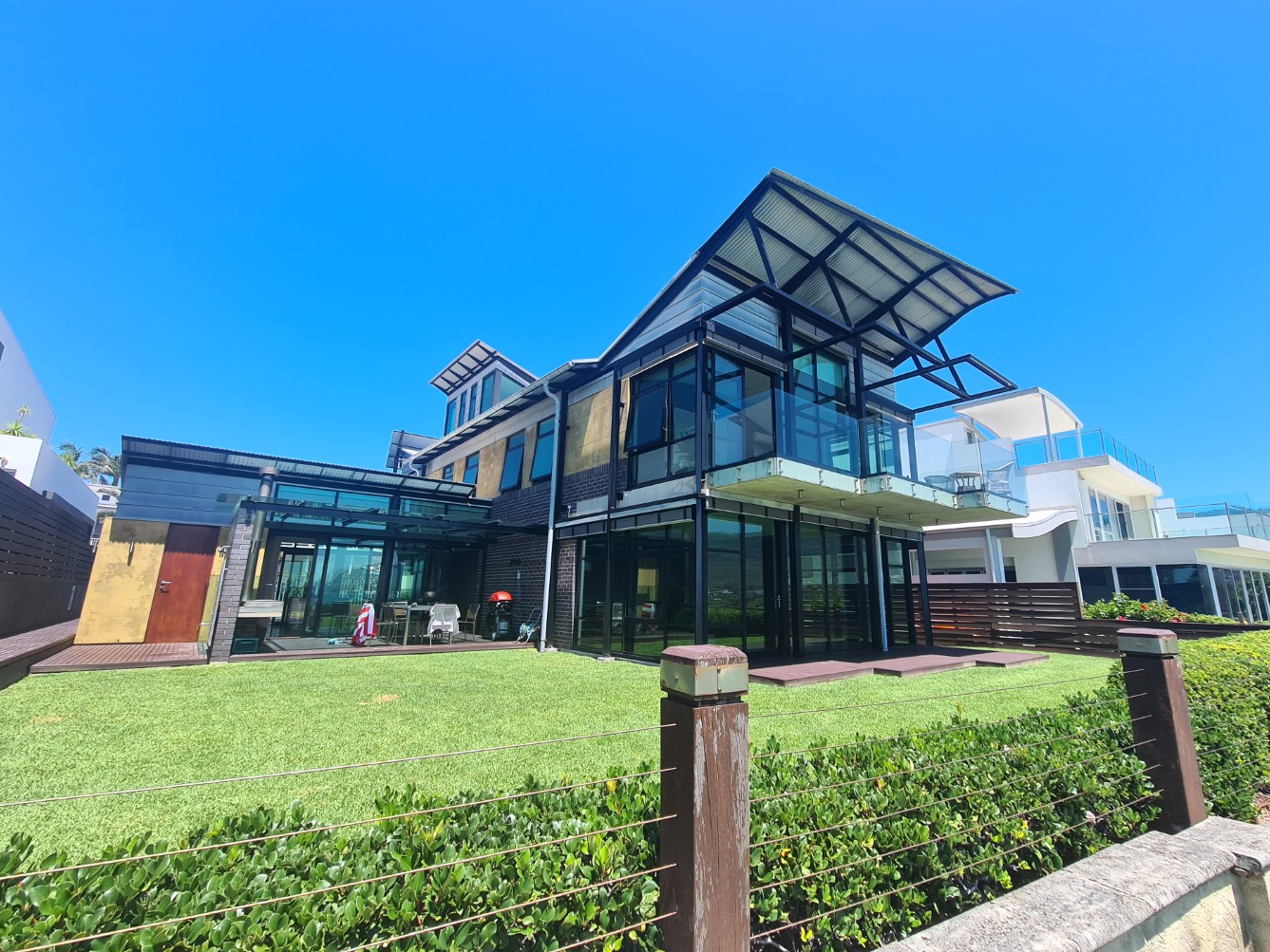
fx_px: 514
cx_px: 673
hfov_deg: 101.9
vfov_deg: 85.7
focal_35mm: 14
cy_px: 464
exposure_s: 1/732
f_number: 2.2
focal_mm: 2.2
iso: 50
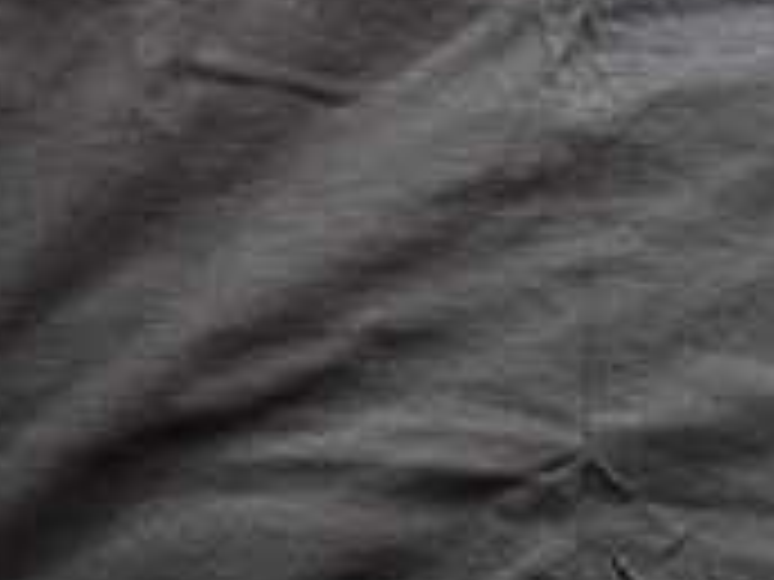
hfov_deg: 20.1
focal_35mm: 97
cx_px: 180
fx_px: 2169
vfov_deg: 14.7
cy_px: -144
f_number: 1.8
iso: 400
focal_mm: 4.25
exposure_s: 1/60
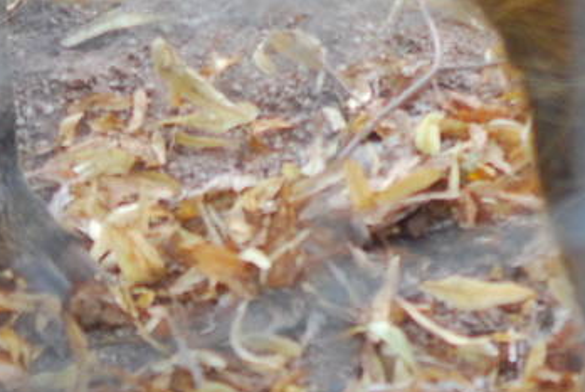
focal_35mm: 538
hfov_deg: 3.8
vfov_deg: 2.6
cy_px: -16
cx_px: 699
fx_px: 8753
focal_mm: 78
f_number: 4
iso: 400
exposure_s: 1/100
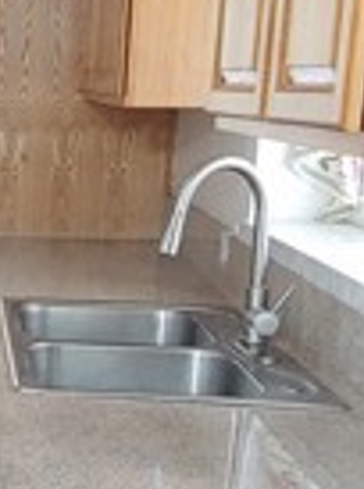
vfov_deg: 26.0
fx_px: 1056
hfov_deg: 16.4
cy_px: 289
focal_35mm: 75
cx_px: -293
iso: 300
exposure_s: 1/24
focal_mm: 2.18
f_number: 1.9
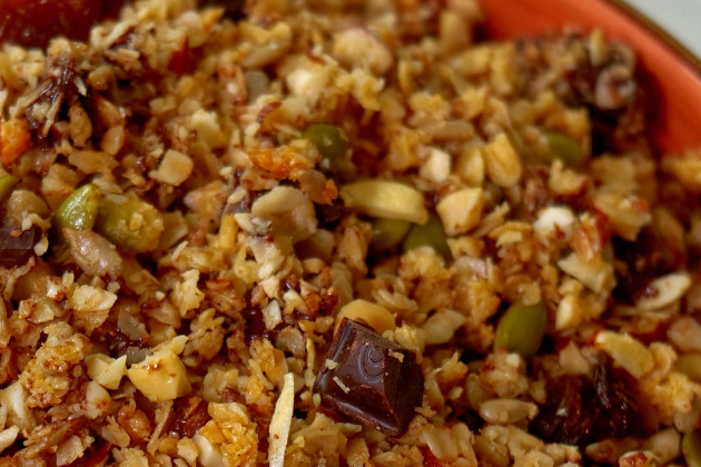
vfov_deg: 7.5
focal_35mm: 183
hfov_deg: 11.2
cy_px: 446
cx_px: 130
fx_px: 3563
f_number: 5.6
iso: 640
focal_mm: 60
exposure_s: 1/80
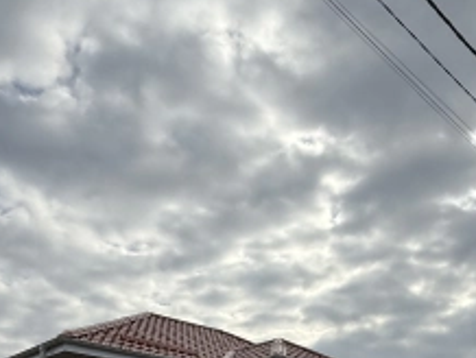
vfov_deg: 30.7
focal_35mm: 40
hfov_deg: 46.7
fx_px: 551
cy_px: 426
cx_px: 227
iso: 50
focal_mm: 2.22
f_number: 2.2
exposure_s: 1/3891
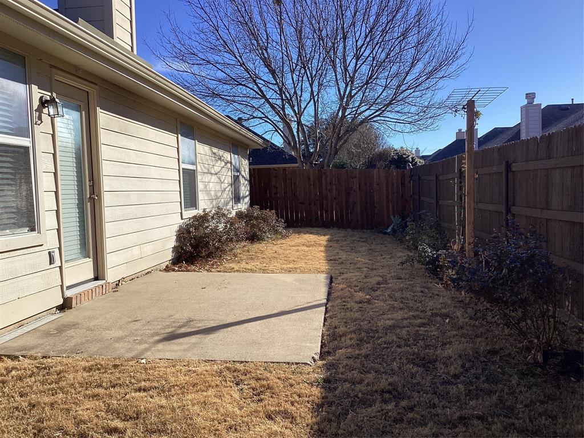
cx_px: 292
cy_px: 219
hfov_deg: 58.4
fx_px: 523
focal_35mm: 31
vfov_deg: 45.4
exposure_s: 1/1359
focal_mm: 3.3
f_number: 2.4
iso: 25
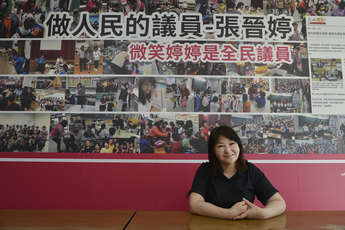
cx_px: 172
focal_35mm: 28
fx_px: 268
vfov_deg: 46.4
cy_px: 115
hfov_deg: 65.5
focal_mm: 28
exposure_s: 1/350
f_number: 5.6
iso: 800
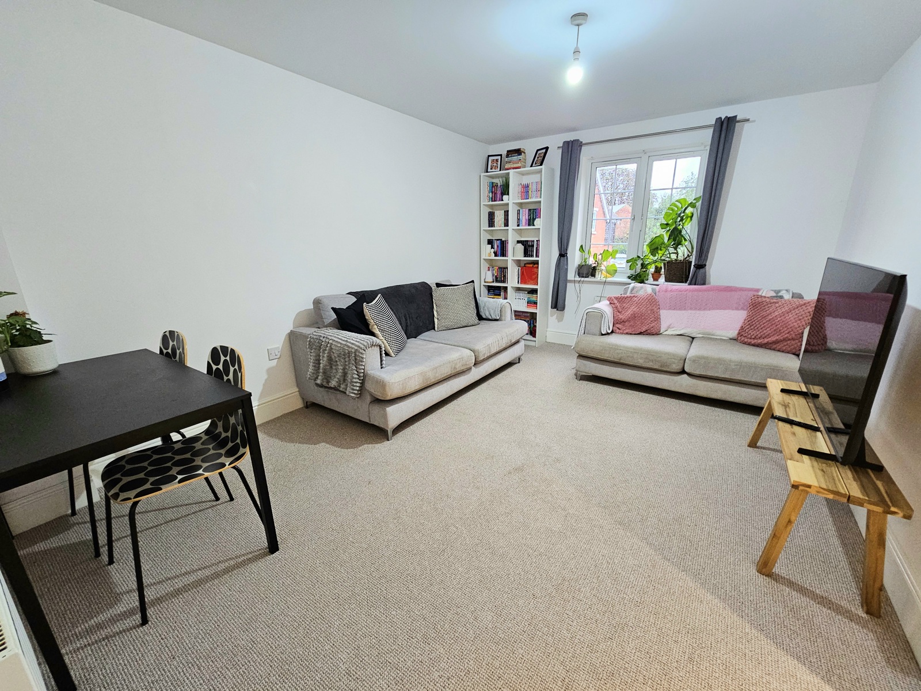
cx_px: 460
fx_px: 346
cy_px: 346
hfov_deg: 106.2
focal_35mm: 13
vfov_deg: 89.9
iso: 400
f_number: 2.2
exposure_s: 1/33.4
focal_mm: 2.2
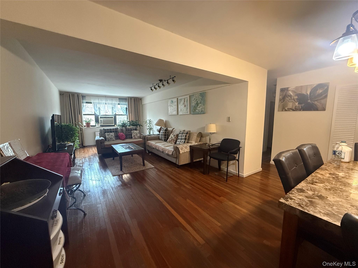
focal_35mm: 14
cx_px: 179
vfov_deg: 85.7
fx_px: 145
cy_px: 134
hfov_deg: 102.1
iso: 800
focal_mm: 2.22
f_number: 2.2
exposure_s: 1/60
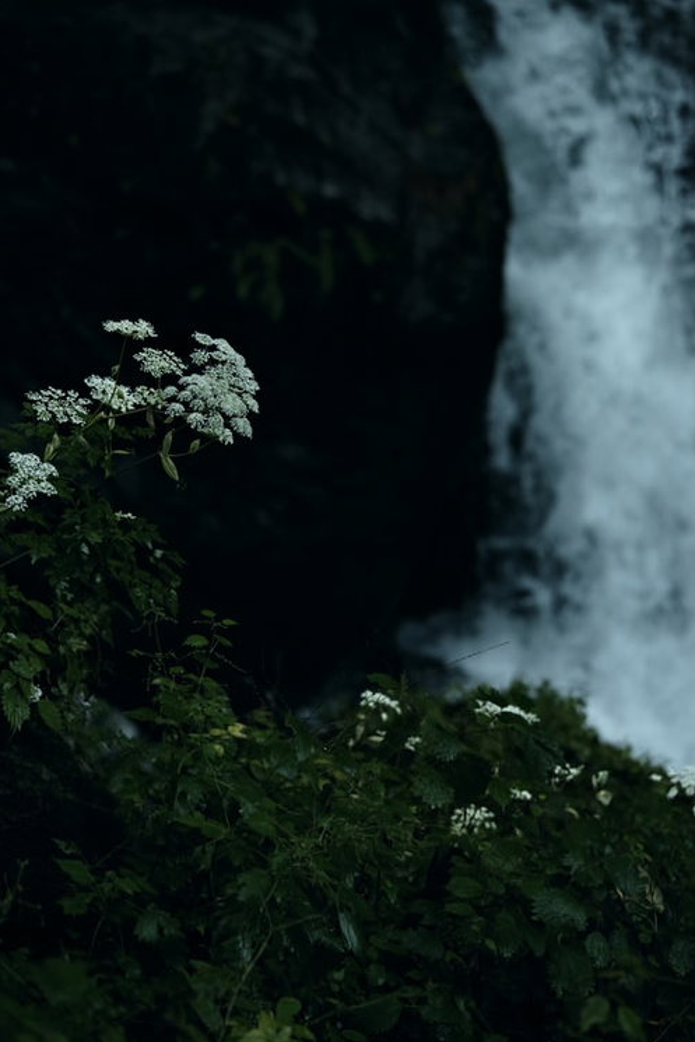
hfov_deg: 8.5
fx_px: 4660
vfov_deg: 12.8
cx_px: 347
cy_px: 523
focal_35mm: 161
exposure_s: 1/320
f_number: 3.5
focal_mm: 160
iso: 3200
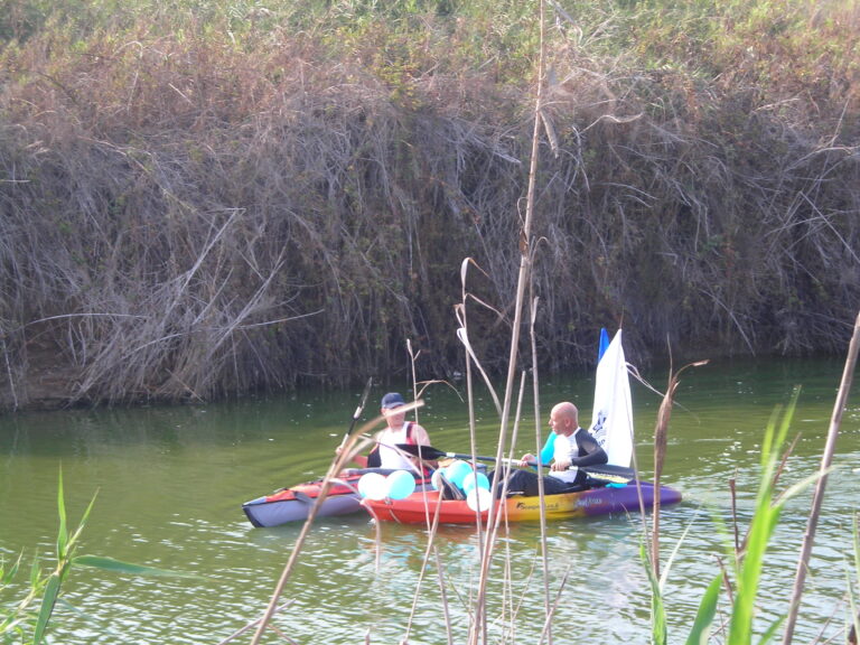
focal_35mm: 116
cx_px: 430
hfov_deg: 17.0
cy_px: 322
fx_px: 2882
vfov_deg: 12.8
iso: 50
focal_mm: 19.2
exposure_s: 1/54
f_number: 5.3
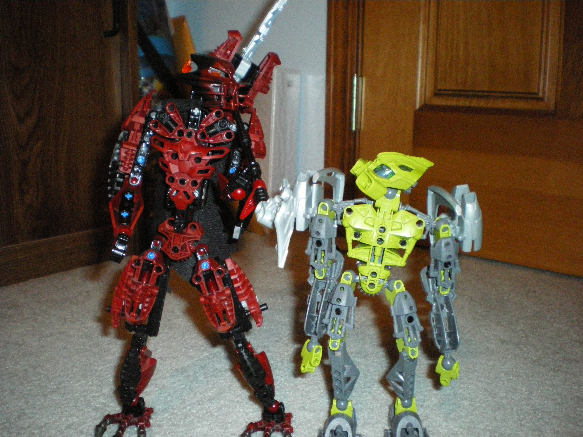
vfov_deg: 39.7
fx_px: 606
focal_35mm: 36
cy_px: 218
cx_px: 292
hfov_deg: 51.4
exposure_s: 1/50
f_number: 3.1
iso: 640
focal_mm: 6.3
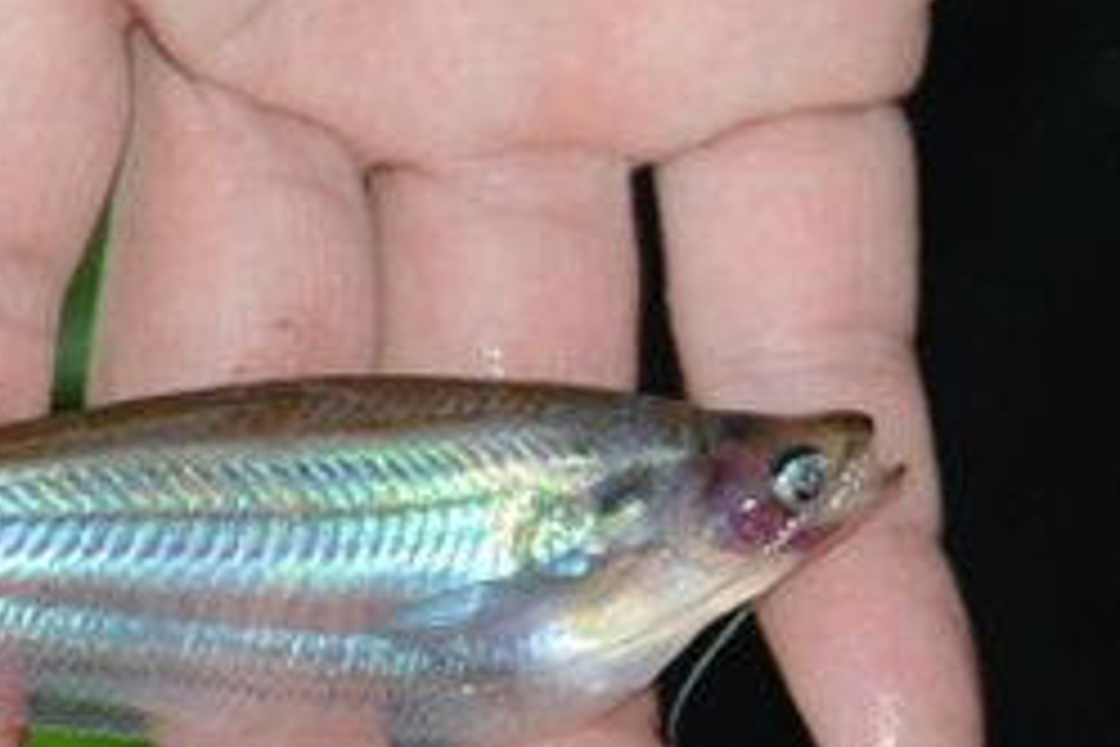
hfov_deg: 4.4
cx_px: 369
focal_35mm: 466
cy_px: 515
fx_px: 14497
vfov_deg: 3.0
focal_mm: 155
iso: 100
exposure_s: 1/60
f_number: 6.3
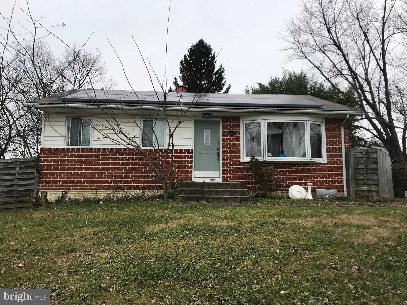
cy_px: 152
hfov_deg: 63.4
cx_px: 204
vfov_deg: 49.7
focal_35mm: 28
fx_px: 329
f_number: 1.8
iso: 20
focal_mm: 3.99
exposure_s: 1/699
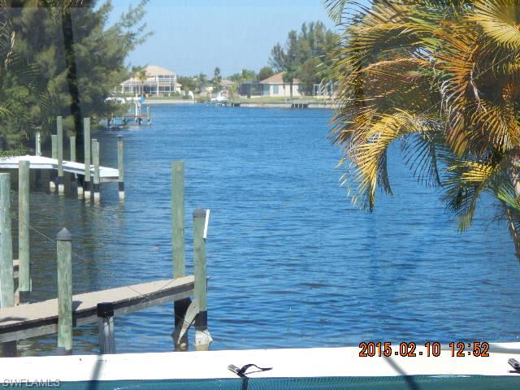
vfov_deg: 17.4
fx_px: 1277
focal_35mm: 85
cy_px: 195
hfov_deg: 23.0
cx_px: 260
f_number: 4.3
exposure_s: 1/500
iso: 125
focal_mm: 15.3
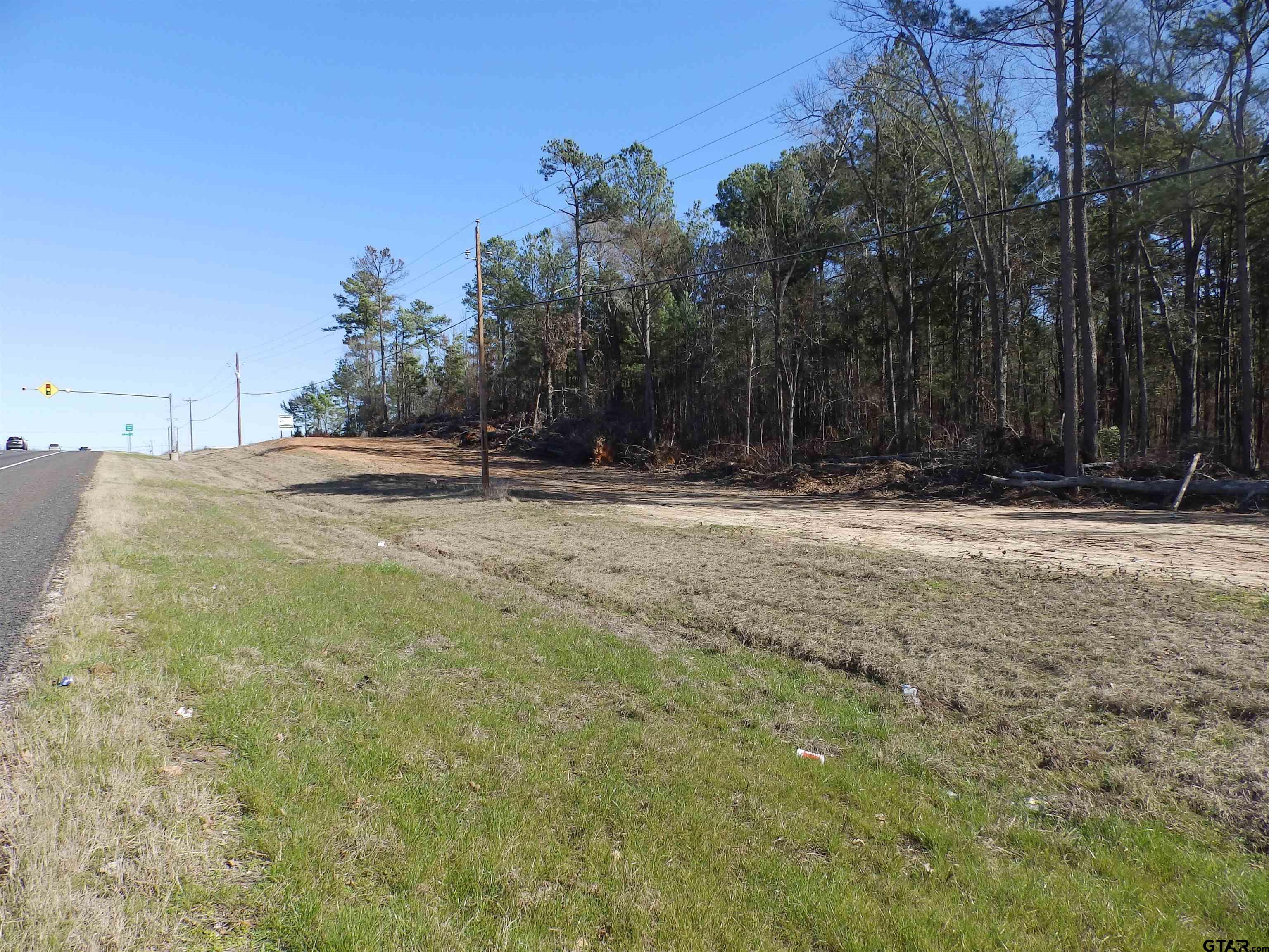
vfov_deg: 61.1
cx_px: 634
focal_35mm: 22
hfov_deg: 76.4
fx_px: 807
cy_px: 476
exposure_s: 1/400
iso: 80
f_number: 4.5
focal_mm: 4
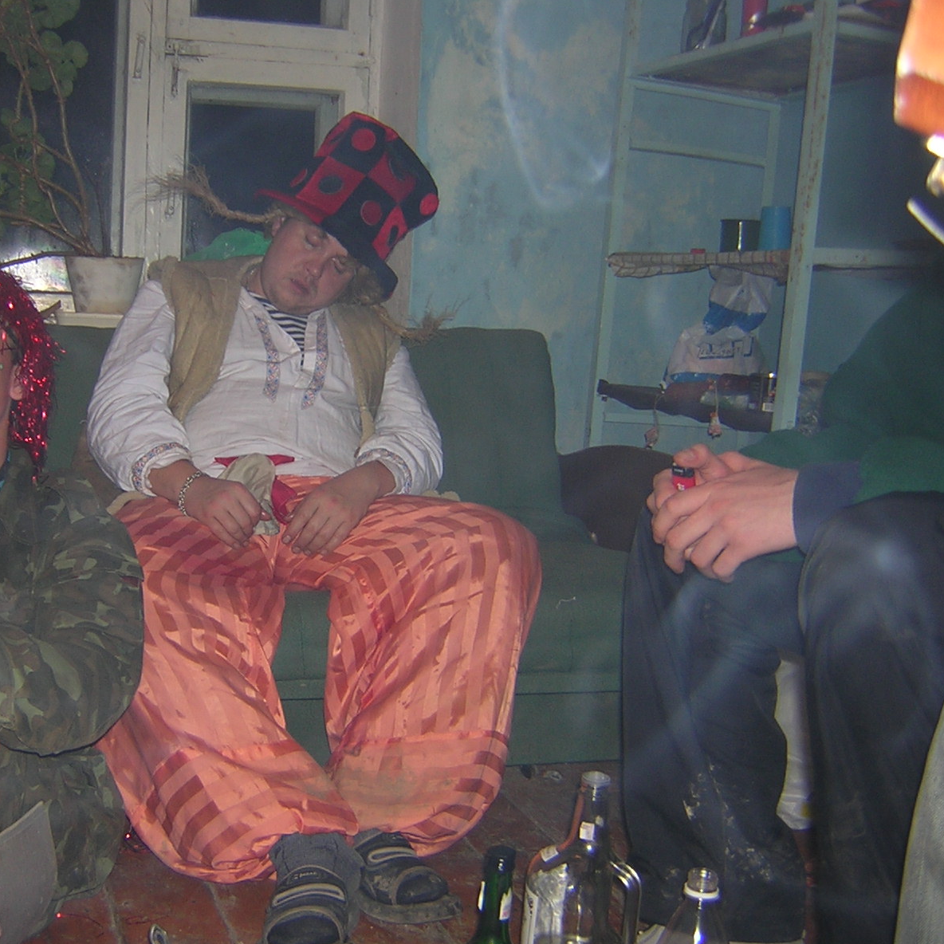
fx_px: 1327
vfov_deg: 39.2
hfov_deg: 38.9
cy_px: 467
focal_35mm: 43
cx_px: 341
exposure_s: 1/60.1
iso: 100
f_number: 2.6
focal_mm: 4.7
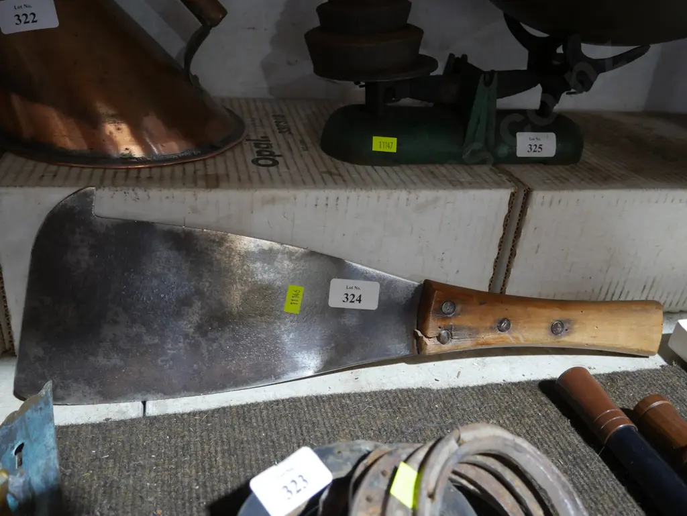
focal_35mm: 32
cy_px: 258
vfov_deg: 44.2
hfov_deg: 56.8
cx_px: 344
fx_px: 635
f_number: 3.6
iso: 800
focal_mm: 16
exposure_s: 1/60
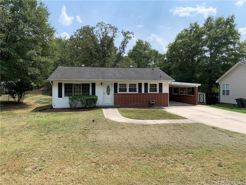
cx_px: 123
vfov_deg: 53.1
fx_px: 185
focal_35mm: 26
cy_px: 92
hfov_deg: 67.3
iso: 25
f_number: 1.8
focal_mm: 4.25
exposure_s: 1/2033
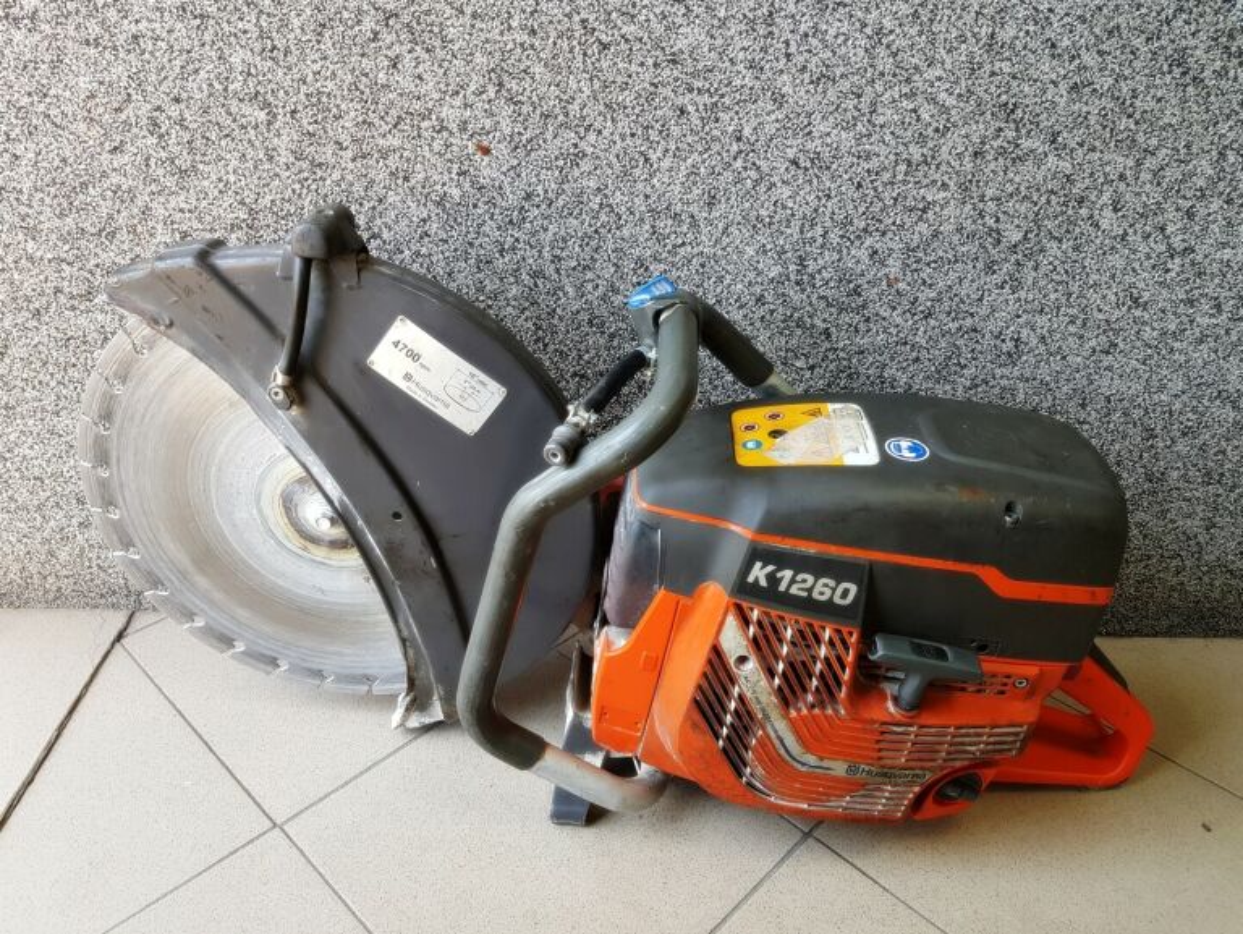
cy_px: 467
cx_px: 622
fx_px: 934
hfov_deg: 67.3
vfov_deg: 53.1
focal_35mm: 26
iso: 64
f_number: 1.7
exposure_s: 1/50
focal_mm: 4.2
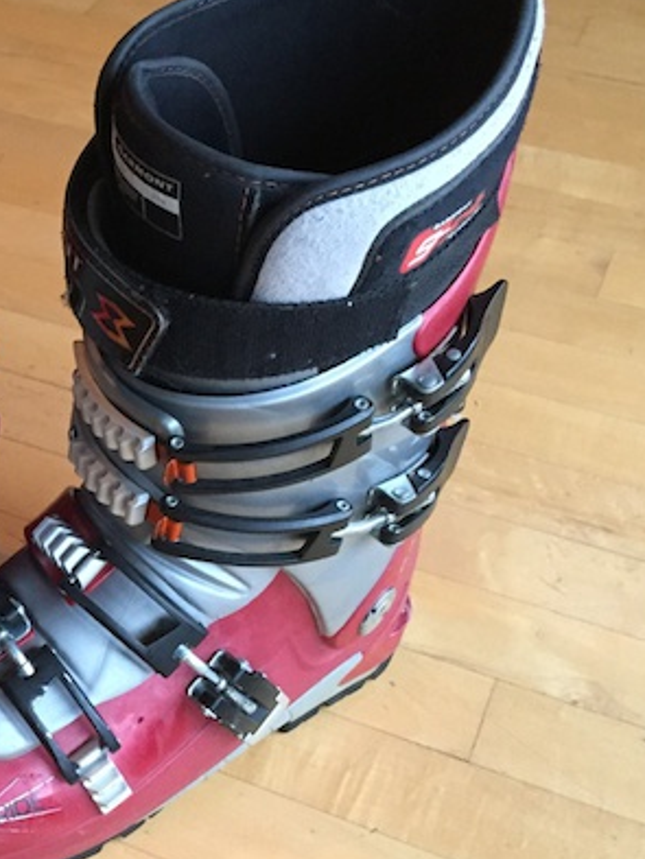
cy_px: 579
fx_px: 1465
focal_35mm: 59
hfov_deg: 23.2
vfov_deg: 32.4
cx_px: -83
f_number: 2.2
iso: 250
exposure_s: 1/17
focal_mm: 4.15
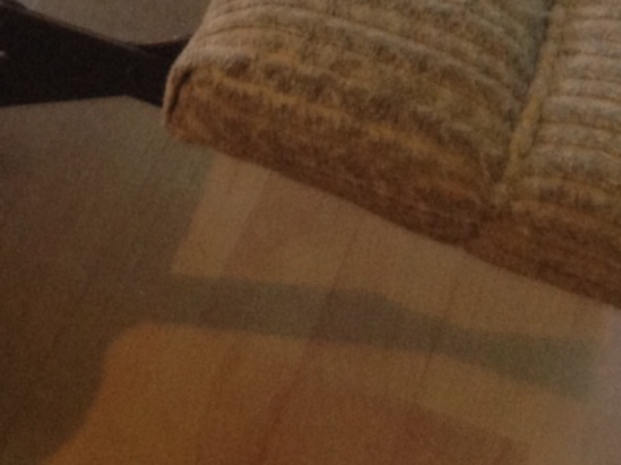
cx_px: -422
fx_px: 2600
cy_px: -452
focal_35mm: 145
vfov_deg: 9.6
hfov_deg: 12.6
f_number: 2.4
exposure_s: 1/20
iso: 125
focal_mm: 4.28
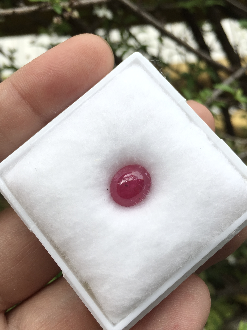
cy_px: 165
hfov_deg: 48.2
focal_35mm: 29
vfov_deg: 61.7
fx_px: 276
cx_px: 124
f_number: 2.2
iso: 25
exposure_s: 1/732
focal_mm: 4.15
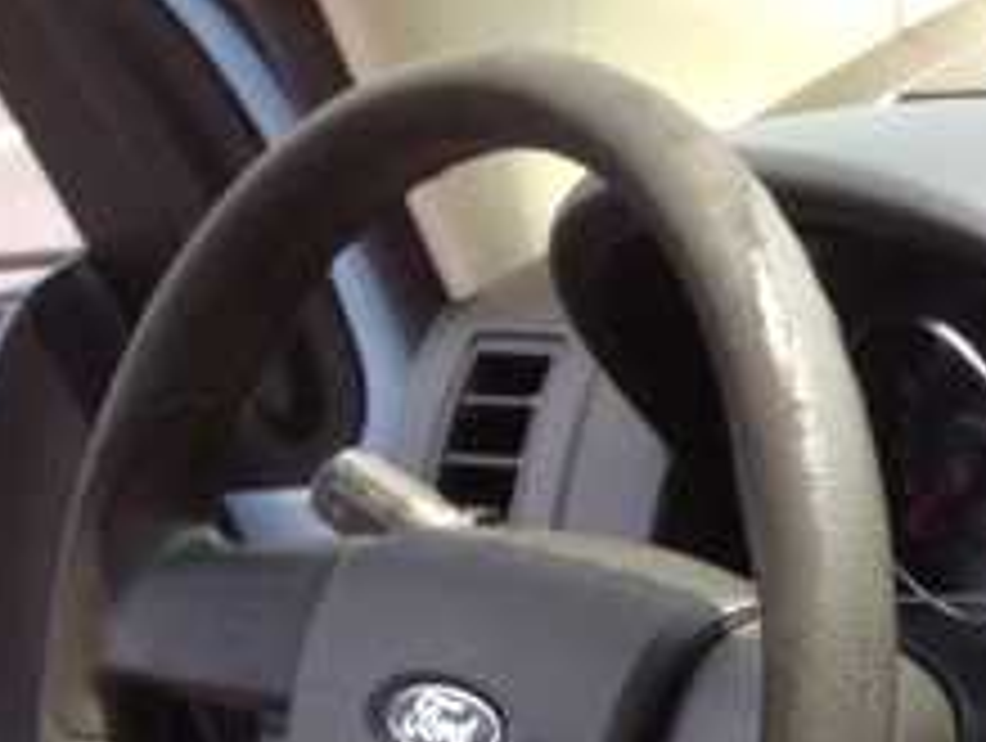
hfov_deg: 11.1
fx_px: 4394
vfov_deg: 9.1
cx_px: 2206
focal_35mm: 154
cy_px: 1502
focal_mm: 4.12
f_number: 2.4
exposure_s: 1/259
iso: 50
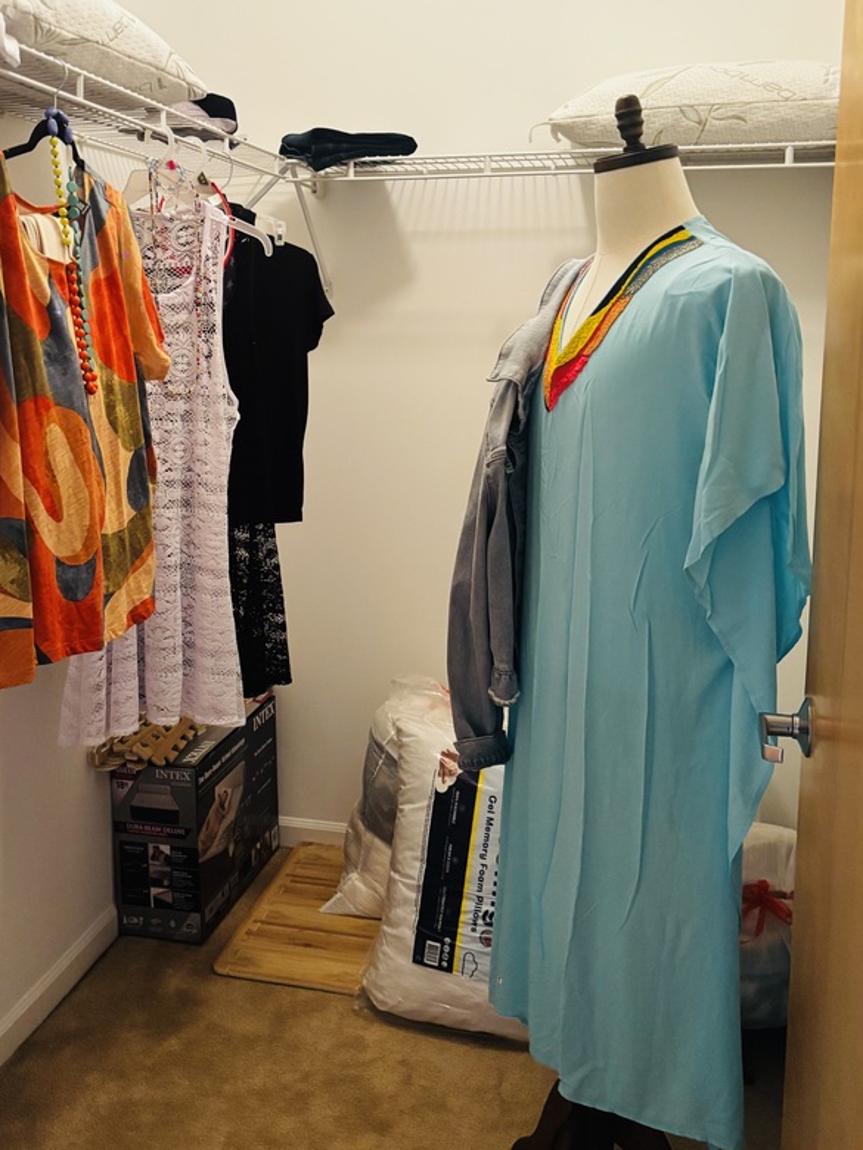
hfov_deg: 39.5
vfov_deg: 51.2
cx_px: 357
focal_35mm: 36
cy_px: 494
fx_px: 1197
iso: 500
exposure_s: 1/60
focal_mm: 5.96
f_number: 1.6
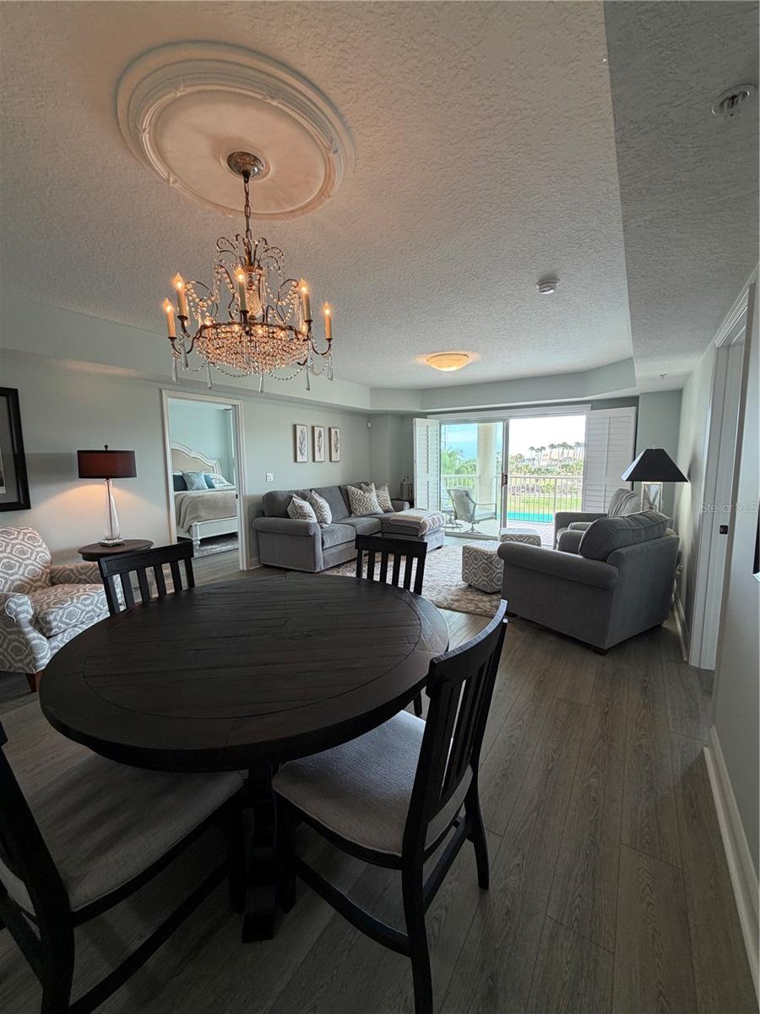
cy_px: 507
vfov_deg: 102.1
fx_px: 410
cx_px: 380
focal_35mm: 14
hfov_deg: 85.7
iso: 100
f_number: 2.2
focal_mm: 2.22
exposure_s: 1/120
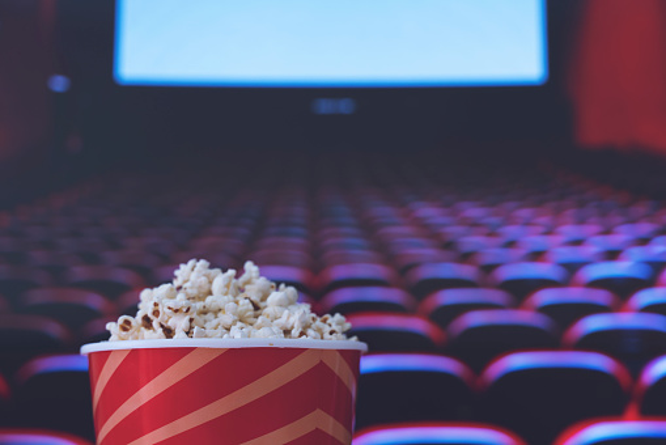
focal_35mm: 53
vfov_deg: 25.6
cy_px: 222
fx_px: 981
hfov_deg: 37.5
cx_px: 333
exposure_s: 1/30
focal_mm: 53
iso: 160
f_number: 3.5
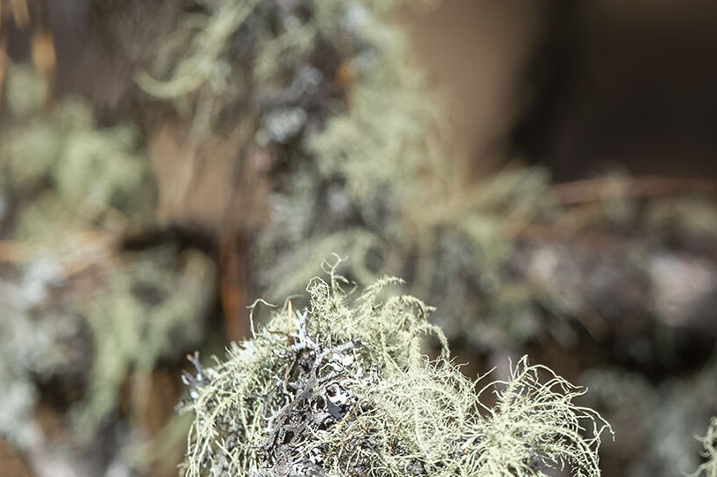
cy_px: 98
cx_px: 804
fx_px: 35283
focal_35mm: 1773
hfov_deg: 1.2
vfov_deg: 0.8
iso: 800
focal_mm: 600
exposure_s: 1/2000
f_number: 5.6
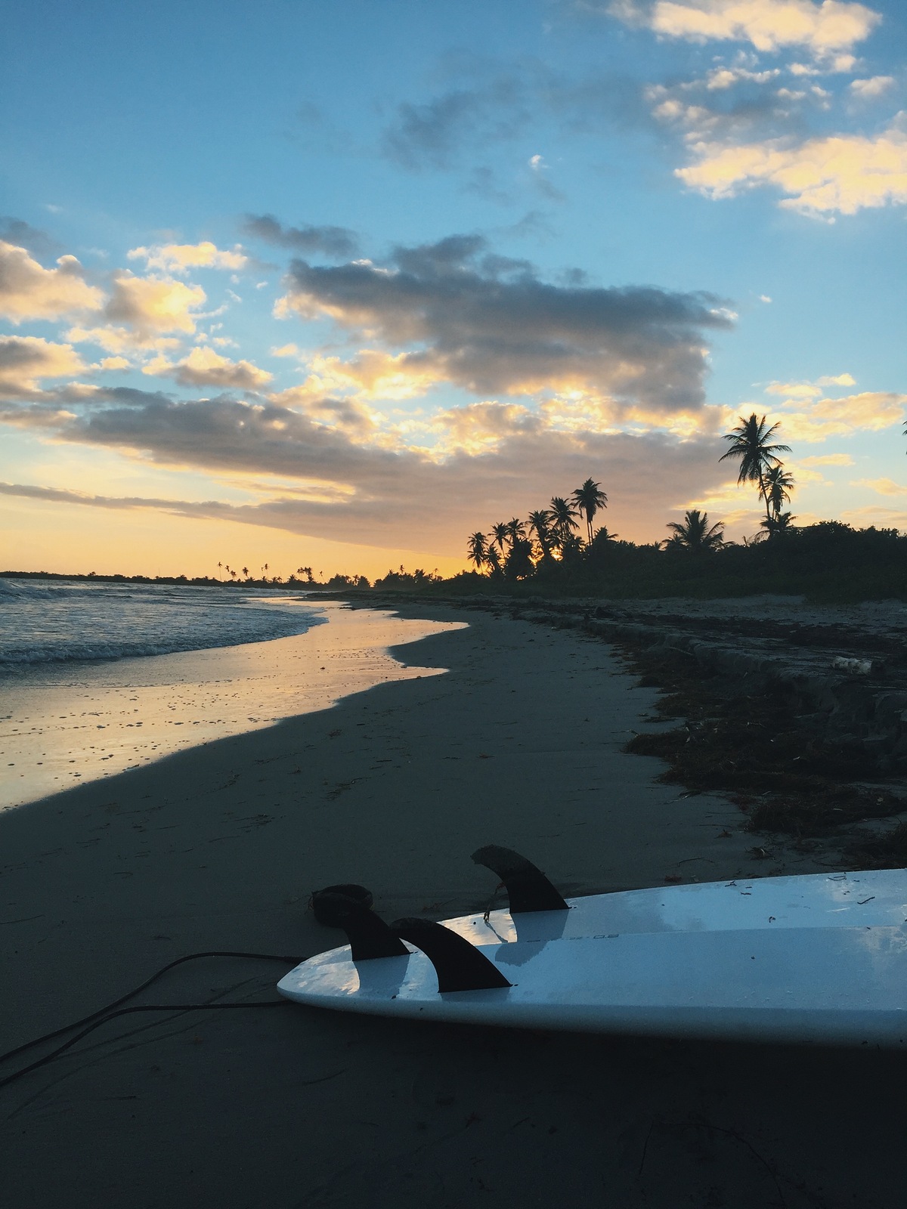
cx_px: 454
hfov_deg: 48.2
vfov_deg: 61.7
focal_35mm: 29
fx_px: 1013
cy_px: 604
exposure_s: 1/920
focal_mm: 4.15
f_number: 2.2
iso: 32
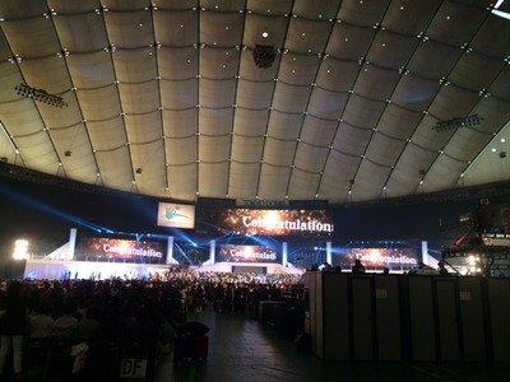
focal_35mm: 29
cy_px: 191
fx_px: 427
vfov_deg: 48.2
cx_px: 255
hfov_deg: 61.7
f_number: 2.2
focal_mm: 4.15
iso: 64
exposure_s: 1/30
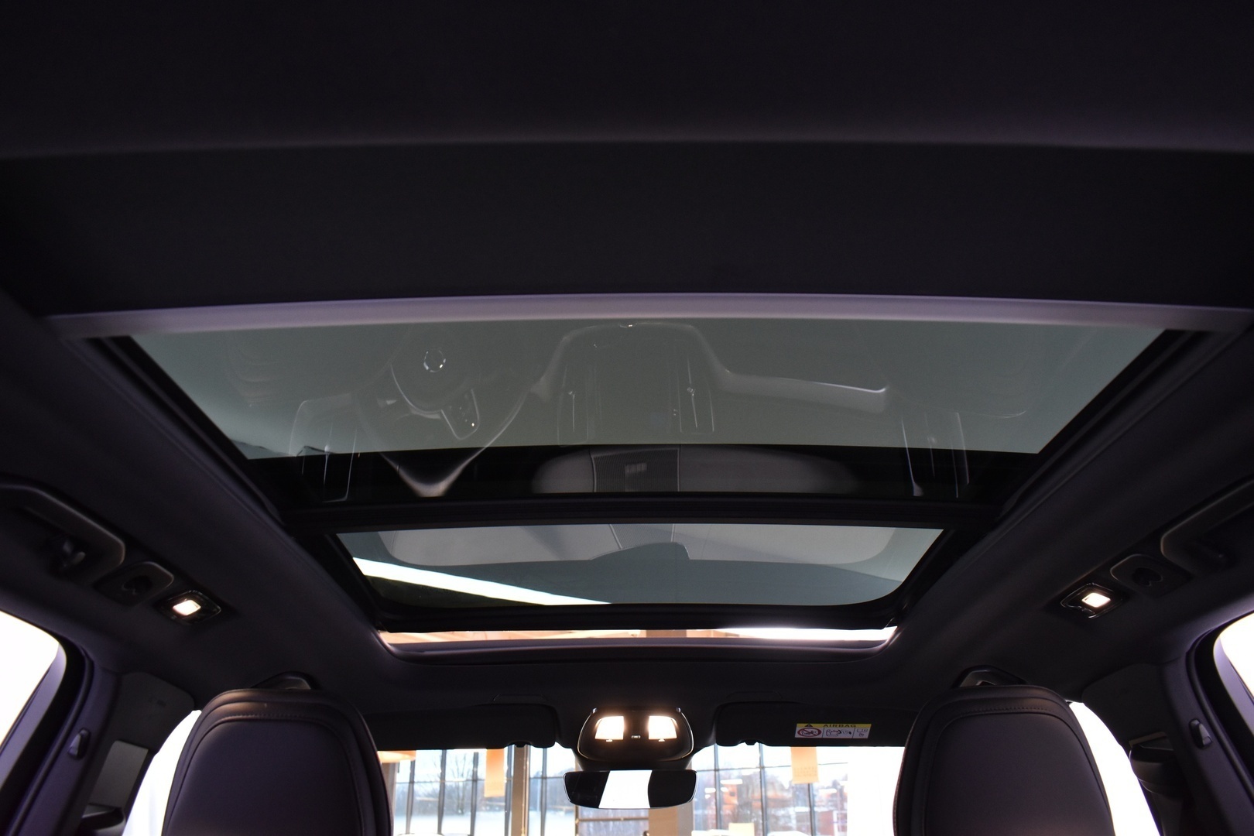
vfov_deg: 47.9
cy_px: 418
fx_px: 940
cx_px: 627
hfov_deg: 67.4
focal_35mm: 27
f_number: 5
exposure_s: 1/13
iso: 1250
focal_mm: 18
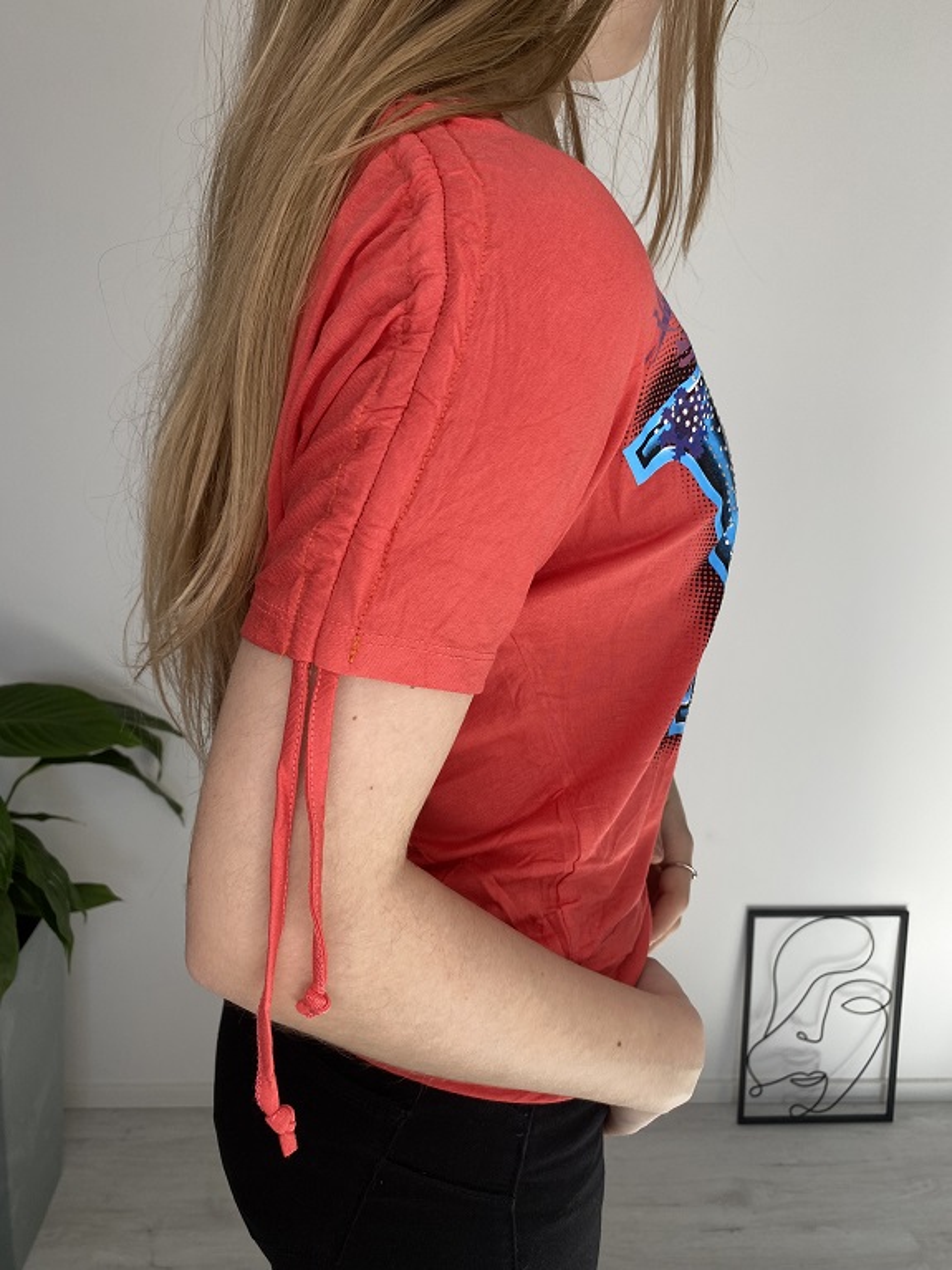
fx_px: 954
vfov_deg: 67.3
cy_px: 635
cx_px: 476
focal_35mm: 26
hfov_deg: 53.1
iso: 32
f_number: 1.8
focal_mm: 4.25
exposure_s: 1/271
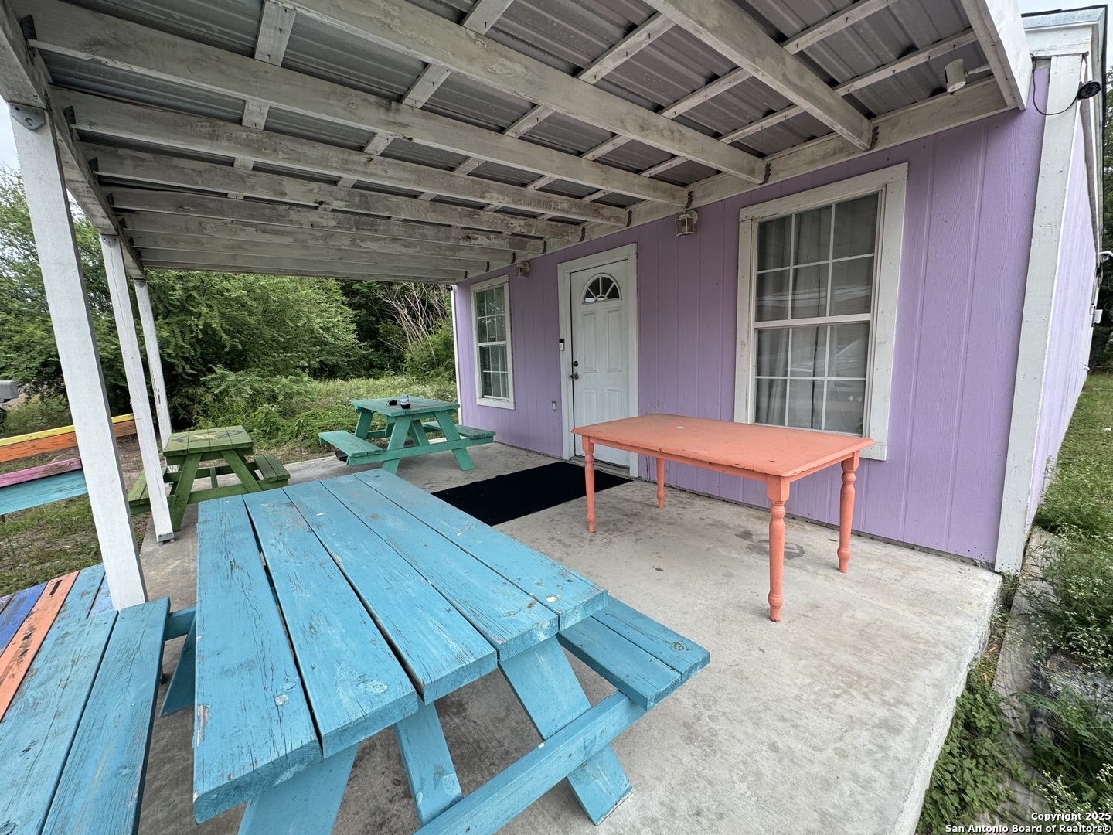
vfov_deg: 85.7
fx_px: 450
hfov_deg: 102.1
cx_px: 556
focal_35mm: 14
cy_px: 418
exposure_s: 1/198
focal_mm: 2.22
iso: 40
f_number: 2.2
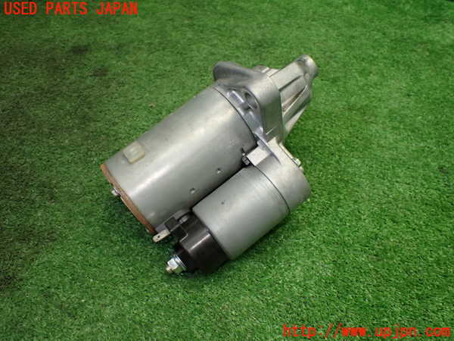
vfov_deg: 46.8
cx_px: 227
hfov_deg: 60.0
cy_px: 170
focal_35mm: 30
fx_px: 393
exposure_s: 1/125
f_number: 2.3
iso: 500
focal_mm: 5.4
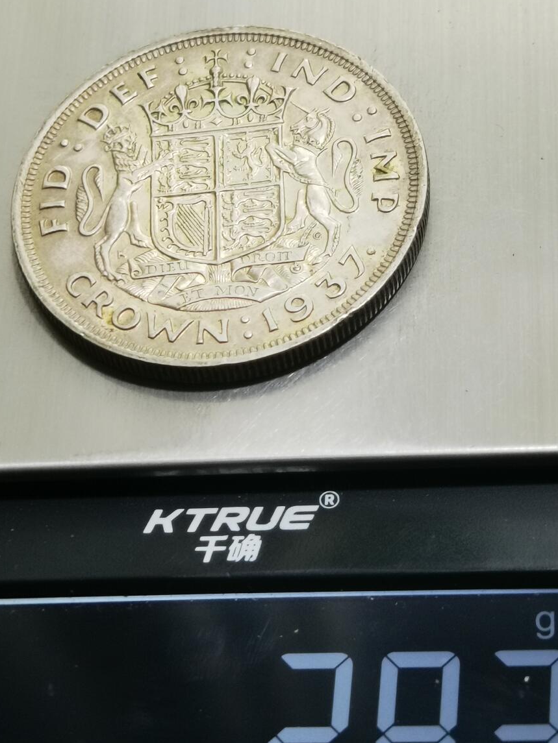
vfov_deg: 19.8
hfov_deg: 14.9
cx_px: 244
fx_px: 2127
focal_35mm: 99
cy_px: 285
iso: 125
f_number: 1.9
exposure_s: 1/100
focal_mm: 6.67
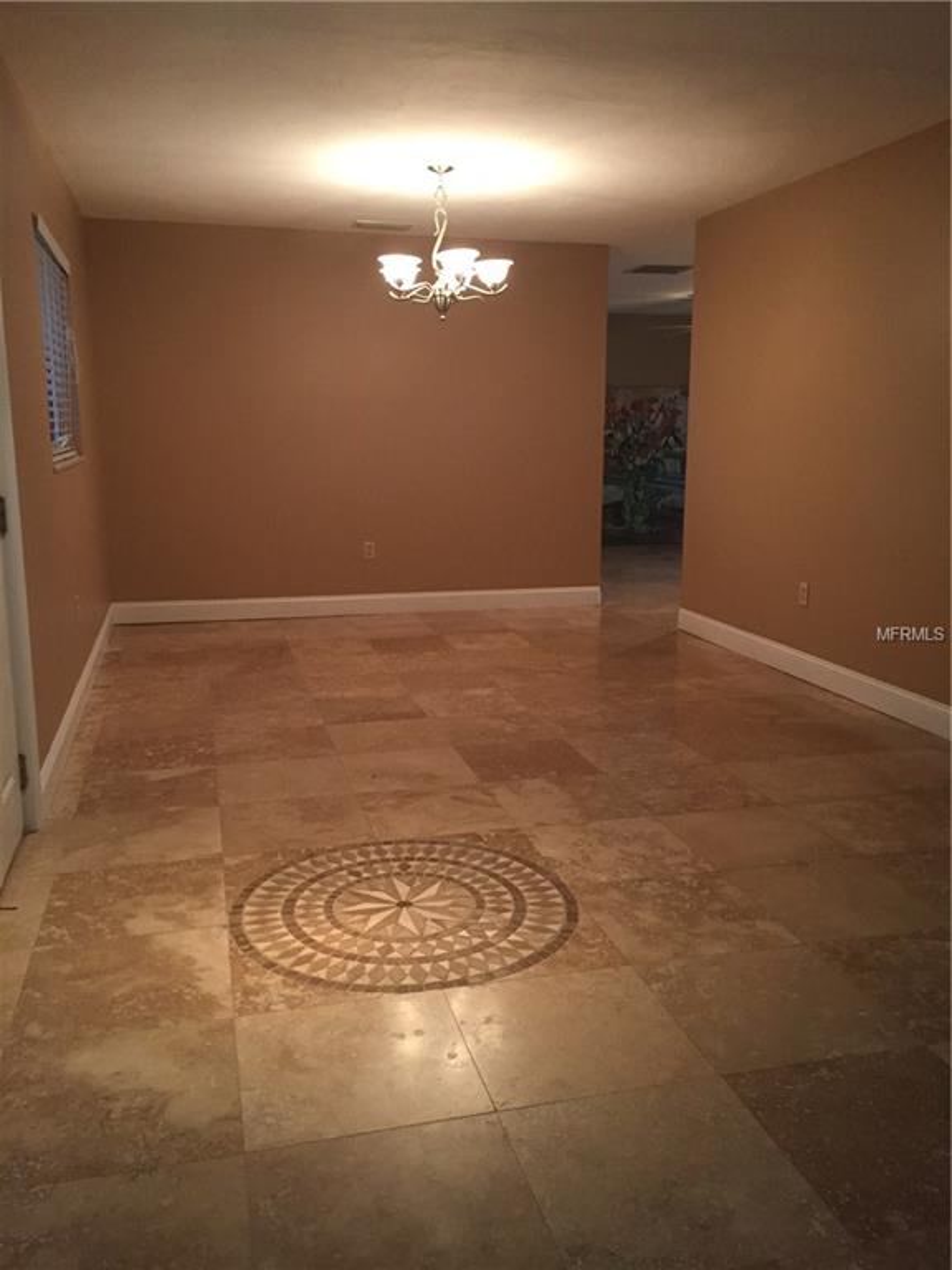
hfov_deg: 48.2
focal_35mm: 29
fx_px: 1063
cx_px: 476
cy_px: 635
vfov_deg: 61.7
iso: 200
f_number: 2.2
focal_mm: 4.15
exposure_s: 1/30
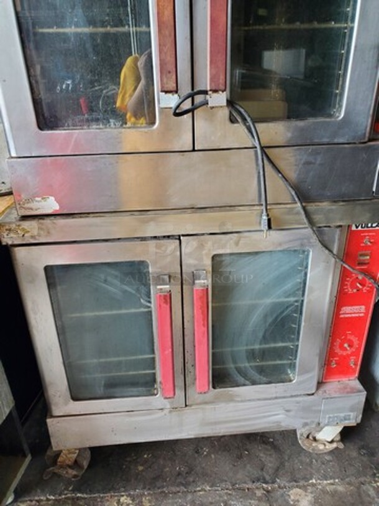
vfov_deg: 67.3
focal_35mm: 26
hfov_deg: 53.1
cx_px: 190
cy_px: 253
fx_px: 379
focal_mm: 4.3
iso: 250
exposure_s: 1/40
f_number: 2.4
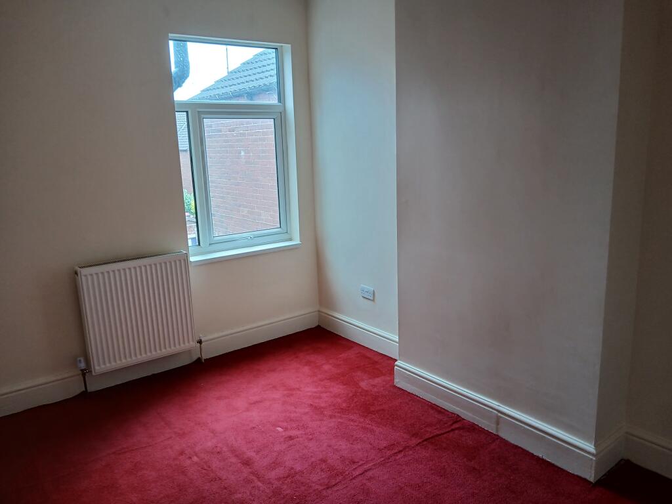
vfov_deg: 53.1
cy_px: 252
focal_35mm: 26
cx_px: 336
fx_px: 505
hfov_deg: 67.3
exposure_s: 1/50
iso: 80
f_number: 1.8
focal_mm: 3.98
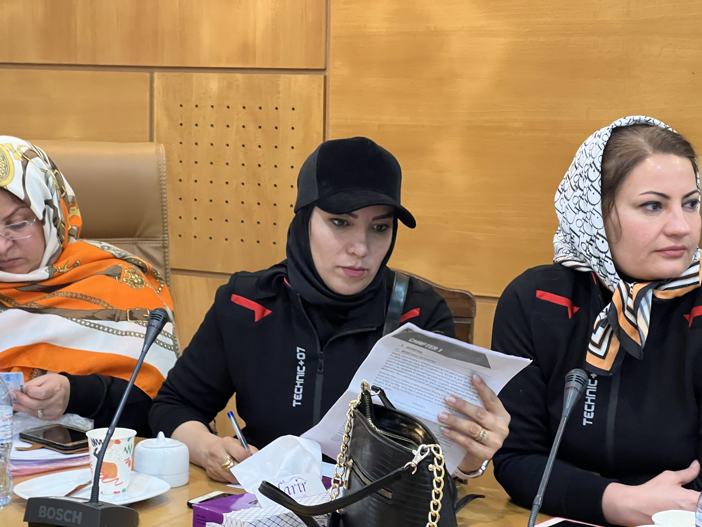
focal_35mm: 77
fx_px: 1562
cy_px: 264
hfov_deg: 25.3
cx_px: 351
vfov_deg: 19.1
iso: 640
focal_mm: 9
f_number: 2.8
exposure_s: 1/33
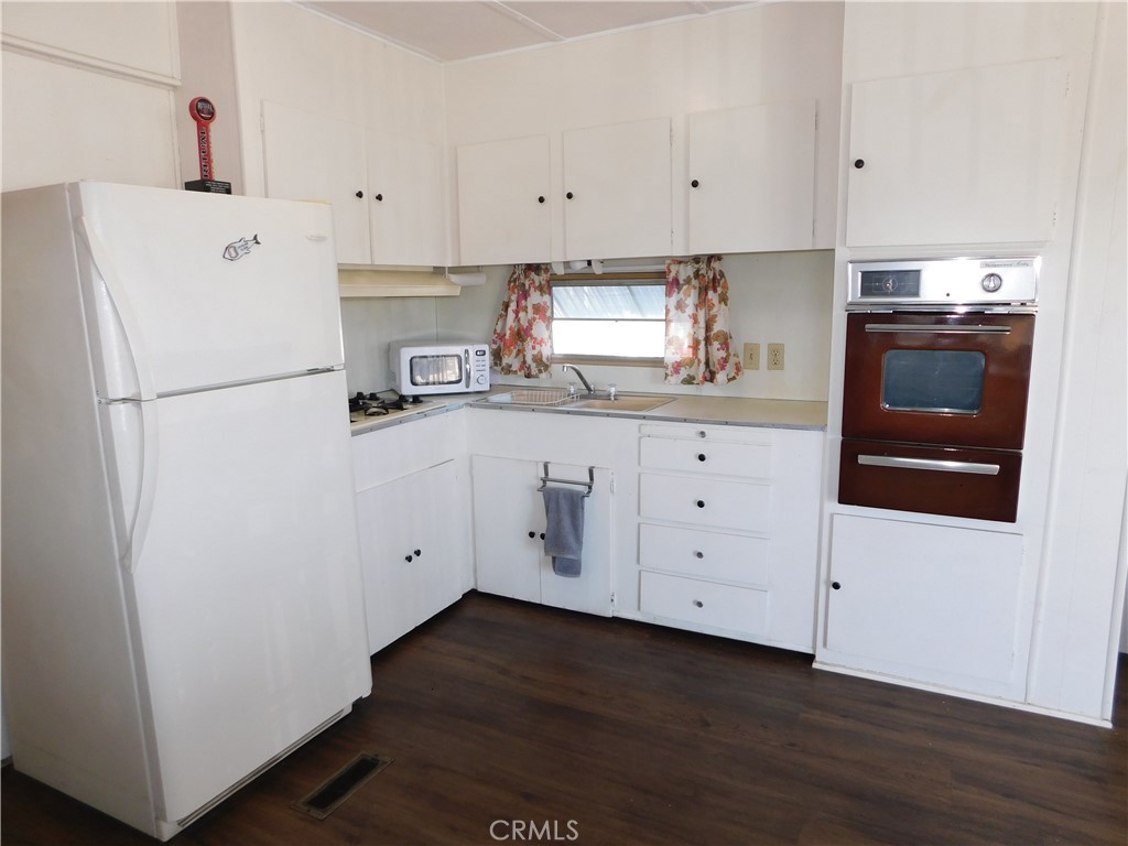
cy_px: 423
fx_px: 749
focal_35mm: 23
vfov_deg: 58.9
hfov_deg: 73.9
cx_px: 564
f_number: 3
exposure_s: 1/40
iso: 125
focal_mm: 4
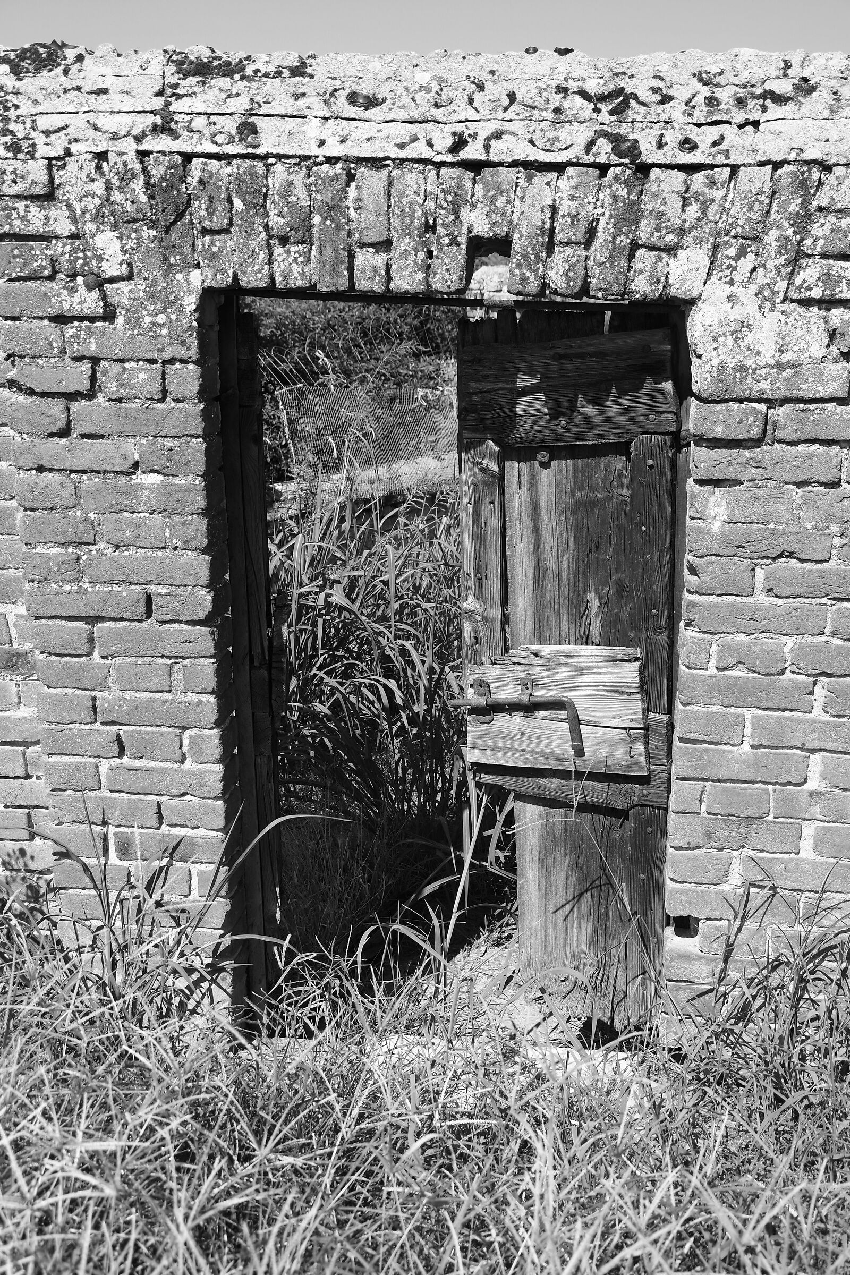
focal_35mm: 38
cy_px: 638
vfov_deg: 51.3
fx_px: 1328
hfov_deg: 35.5
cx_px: 425
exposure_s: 1/800
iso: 200
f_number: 5.6
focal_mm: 25
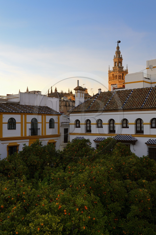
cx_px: 78
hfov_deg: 36.8
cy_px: 118
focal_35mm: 36
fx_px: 234
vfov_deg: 53.2
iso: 800
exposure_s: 1/40
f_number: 5.6
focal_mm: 36
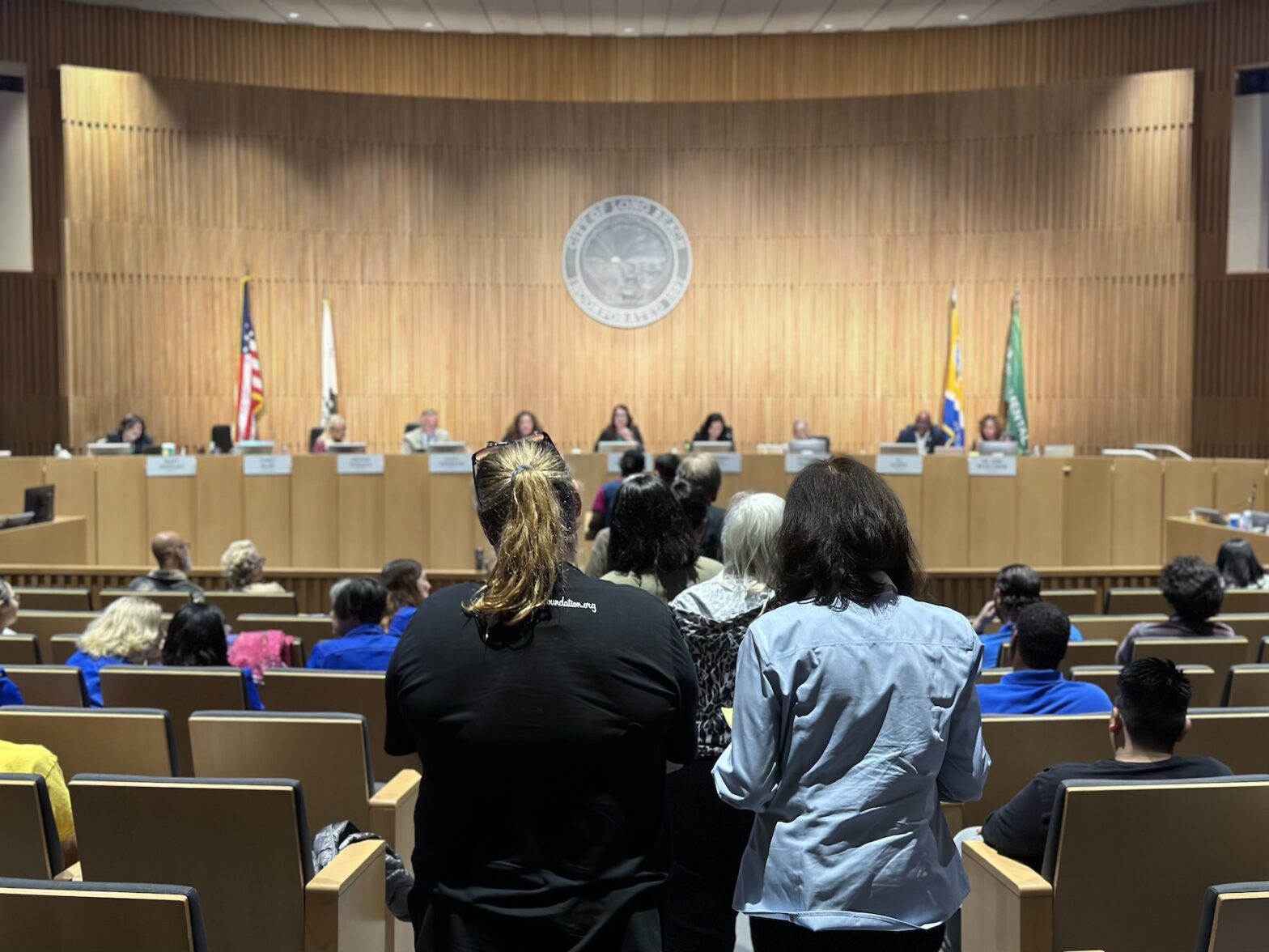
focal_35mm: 48
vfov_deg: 30.3
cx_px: 634
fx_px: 1760
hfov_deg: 39.7
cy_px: 476
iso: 250
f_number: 1.78
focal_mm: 6.86
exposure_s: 1/40
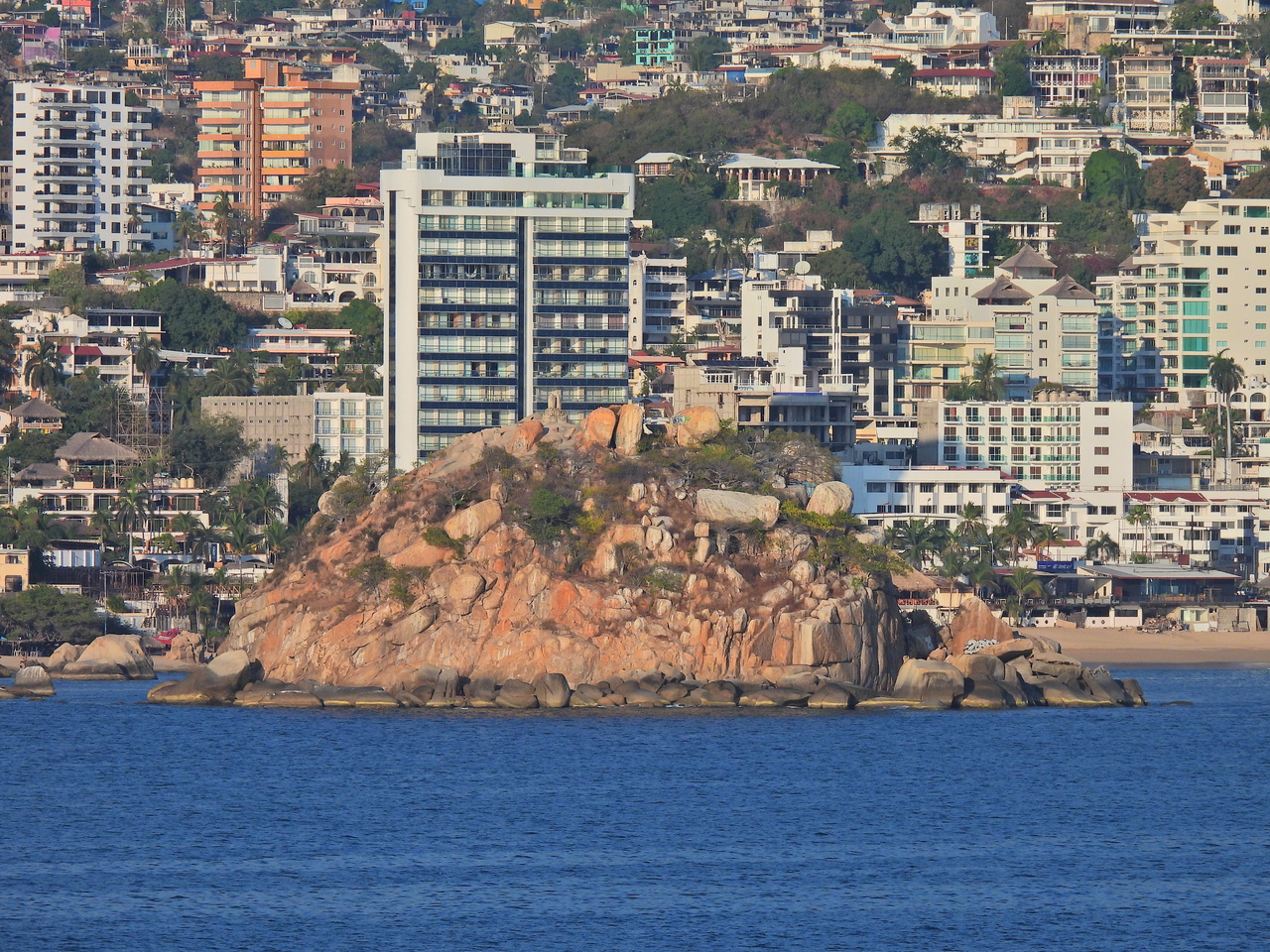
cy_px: 476
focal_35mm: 450
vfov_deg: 3.3
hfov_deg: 4.4
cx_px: 635
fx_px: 16510
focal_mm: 80.3
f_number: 5
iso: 100
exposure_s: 1/1000
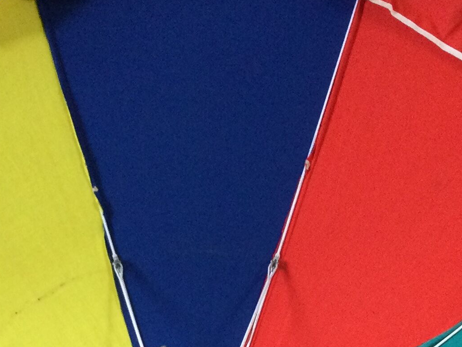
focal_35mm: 98
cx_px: 216
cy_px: 445
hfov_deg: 20.0
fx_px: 1308
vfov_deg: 14.5
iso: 64
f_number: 2.4
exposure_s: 1/33
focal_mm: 3.3
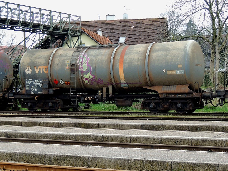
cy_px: 86
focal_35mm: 75
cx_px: 114
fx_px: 494
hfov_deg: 26.0
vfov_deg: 19.6
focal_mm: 13.3
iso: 280
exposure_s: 1/100
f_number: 3.9
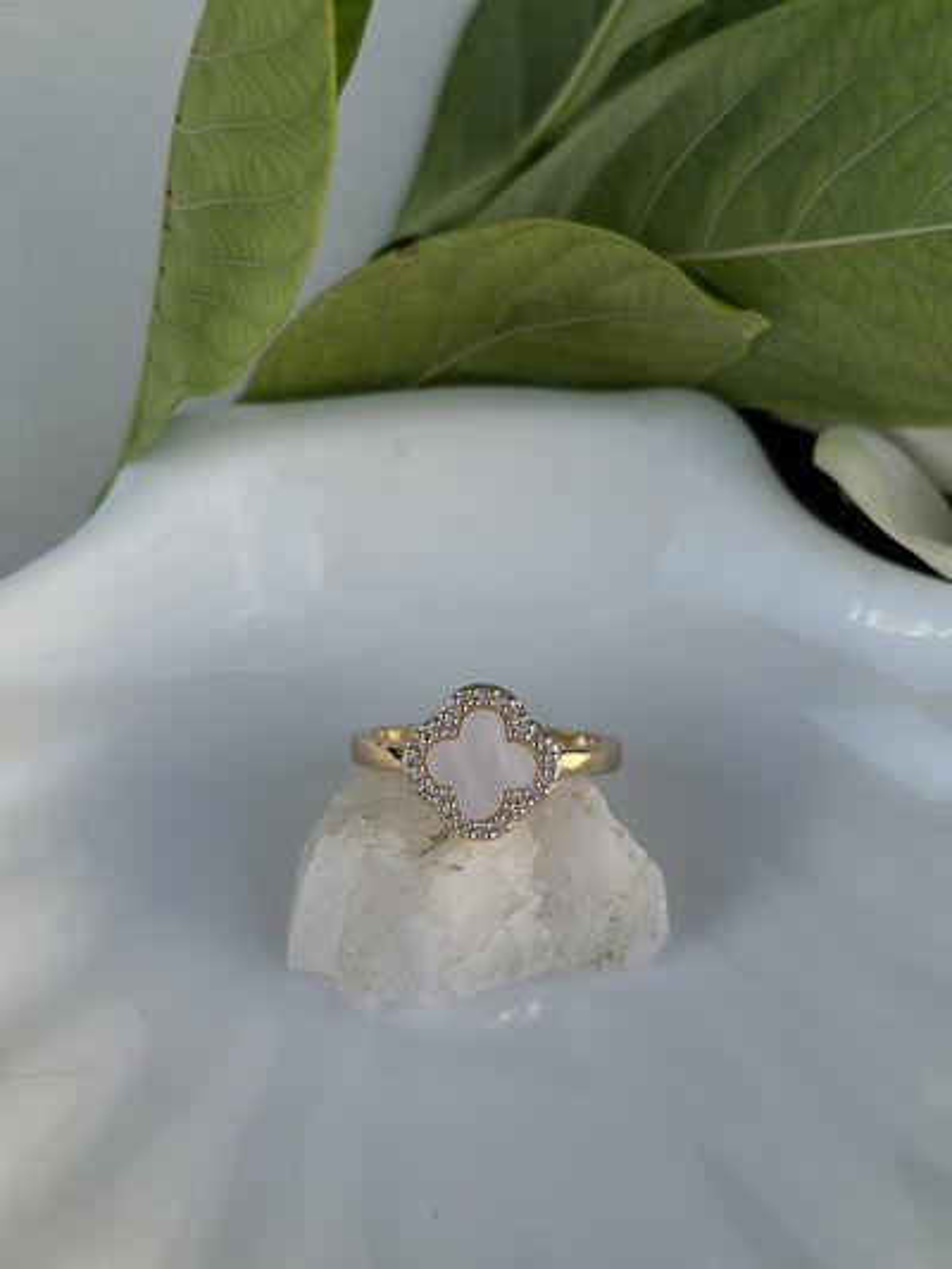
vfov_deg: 36.8
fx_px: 1906
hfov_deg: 28.0
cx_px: 476
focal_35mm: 52
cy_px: 634
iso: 32
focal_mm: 5.96
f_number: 1.6
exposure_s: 1/1205
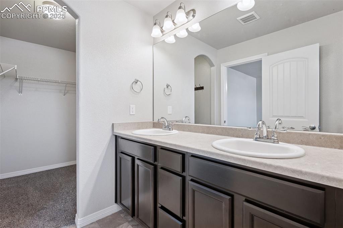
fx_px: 157
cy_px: 114
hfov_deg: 95.0
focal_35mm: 16
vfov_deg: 72.0
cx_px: 172
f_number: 9
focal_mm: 16.5
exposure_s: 1/1.25
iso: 100
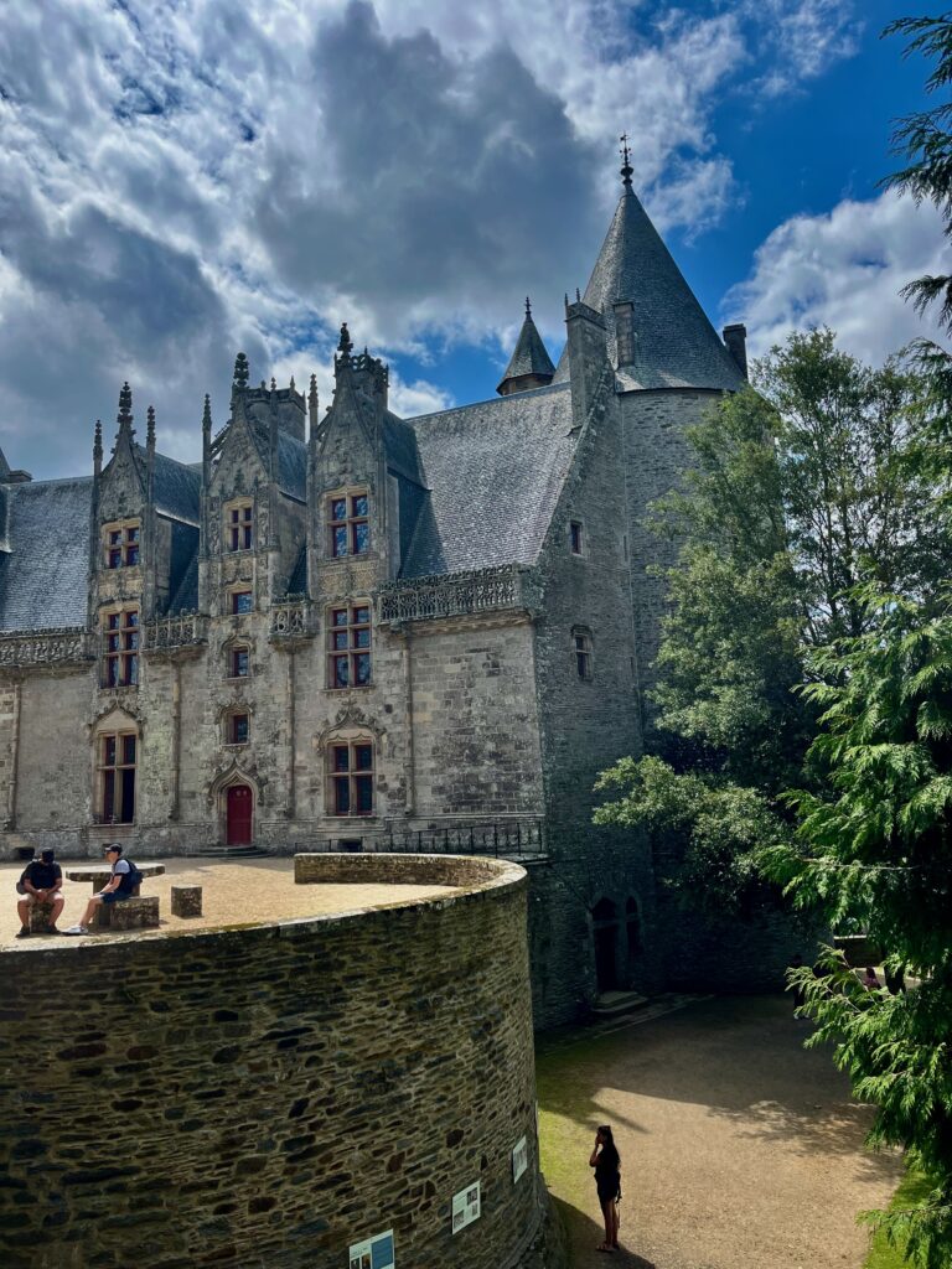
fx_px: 953
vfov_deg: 67.3
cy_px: 634
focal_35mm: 26
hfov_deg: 53.1
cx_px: 476
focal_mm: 5.1
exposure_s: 1/4484
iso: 50
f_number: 1.6
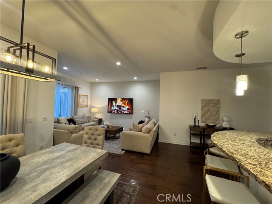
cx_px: 136
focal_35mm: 14
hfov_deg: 102.1
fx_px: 110
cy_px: 102
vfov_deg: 85.7
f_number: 2.2
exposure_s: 1/60
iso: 200
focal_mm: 2.22
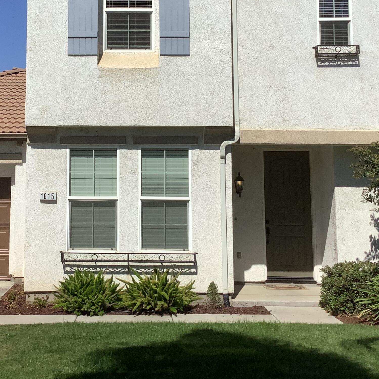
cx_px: 120
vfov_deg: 30.7
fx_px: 681
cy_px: 113
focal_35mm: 55
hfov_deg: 30.8
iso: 25
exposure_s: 1/2809
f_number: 2.4
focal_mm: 3.3
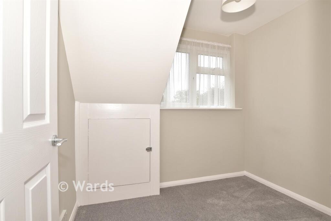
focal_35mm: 15
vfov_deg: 77.3
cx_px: 166
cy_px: 110
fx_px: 138
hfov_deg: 100.4
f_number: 8
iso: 250
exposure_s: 1/25
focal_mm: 10
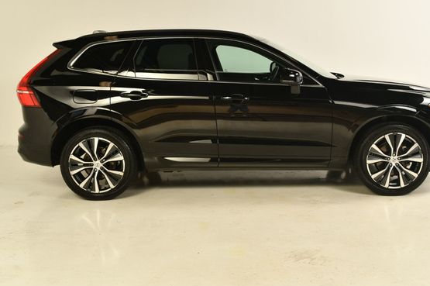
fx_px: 537
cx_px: 236
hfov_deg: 43.6
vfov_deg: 29.8
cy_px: 127
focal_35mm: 45
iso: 100
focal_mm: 26
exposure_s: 1/160
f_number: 9
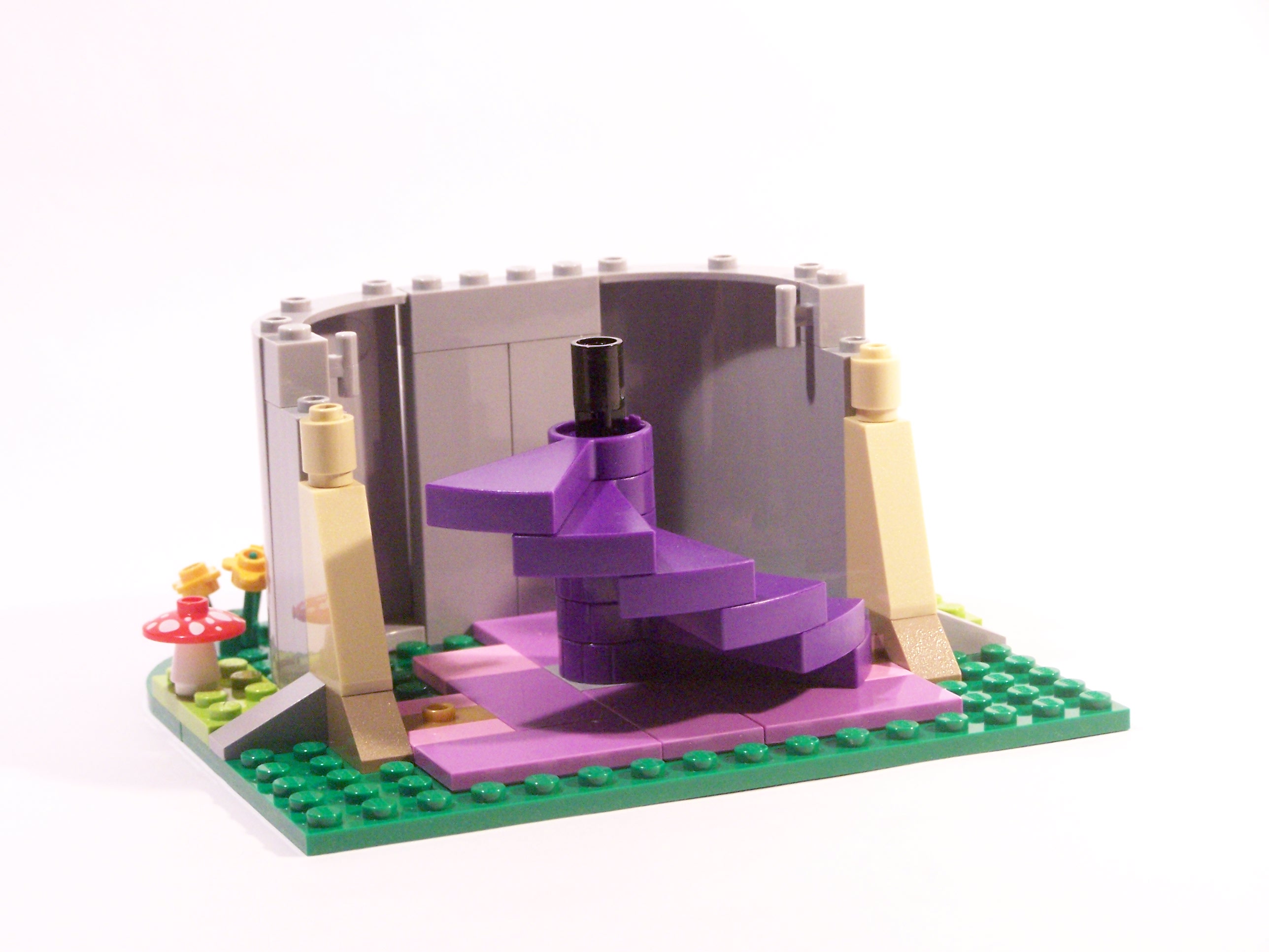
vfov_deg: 14.1
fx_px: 3849
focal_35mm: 105
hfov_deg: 18.7
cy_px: 476
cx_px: 634
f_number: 3.6
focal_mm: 17.5
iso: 400
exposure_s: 1/30
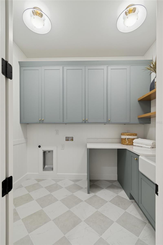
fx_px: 102
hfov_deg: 77.3
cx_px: 82
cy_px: 122
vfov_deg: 100.4
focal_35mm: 15
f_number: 7.1
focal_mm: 10
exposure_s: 1/30
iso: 100
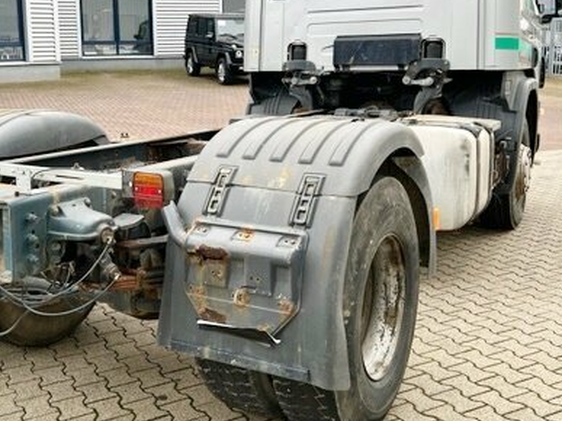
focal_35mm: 43
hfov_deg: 43.5
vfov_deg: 33.4
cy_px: 154
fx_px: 698
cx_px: 209
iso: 50
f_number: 1.5
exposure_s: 1/303
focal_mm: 5.7
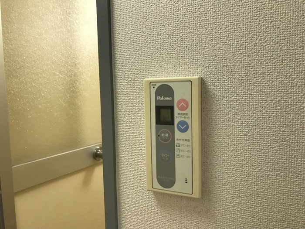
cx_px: 152
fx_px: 247
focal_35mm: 28
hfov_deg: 63.4
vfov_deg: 49.7
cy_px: 114
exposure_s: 1/30
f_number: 1.8
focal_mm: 3.99
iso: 40
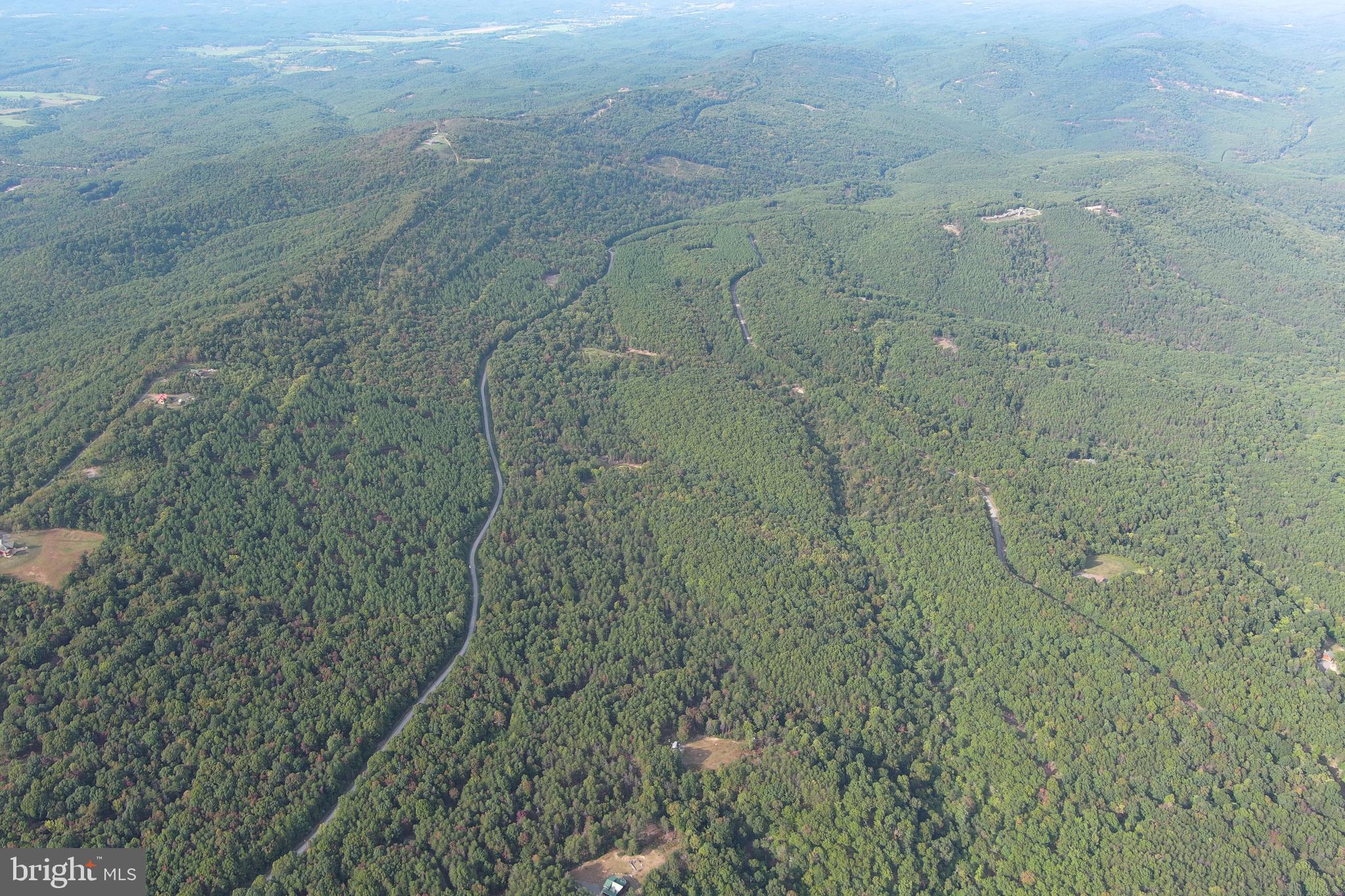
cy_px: 448
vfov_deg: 45.0
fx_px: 1083
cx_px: 672
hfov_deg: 63.7
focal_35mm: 29
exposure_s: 1/364
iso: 100
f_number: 2.8
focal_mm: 10.57
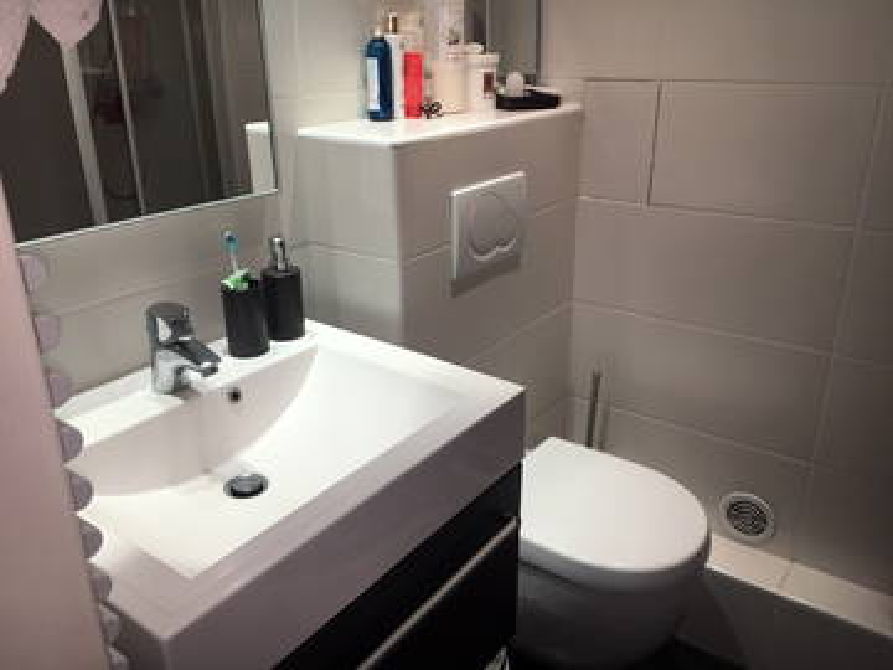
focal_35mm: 29
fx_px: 748
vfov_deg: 48.2
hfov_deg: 61.7
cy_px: 335
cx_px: 446
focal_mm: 4.15
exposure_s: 1/50
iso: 25
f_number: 2.2
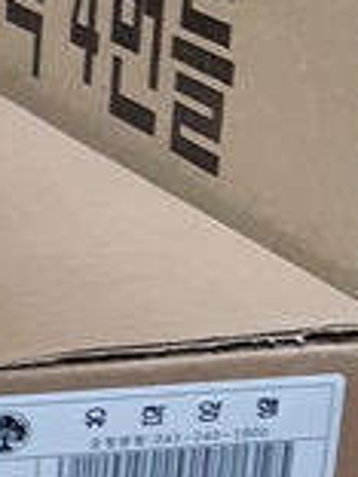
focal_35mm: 171
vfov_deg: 11.3
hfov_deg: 7.7
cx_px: -673
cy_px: 627
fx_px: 2358
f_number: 1.7
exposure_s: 1/30
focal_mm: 3.93
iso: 200
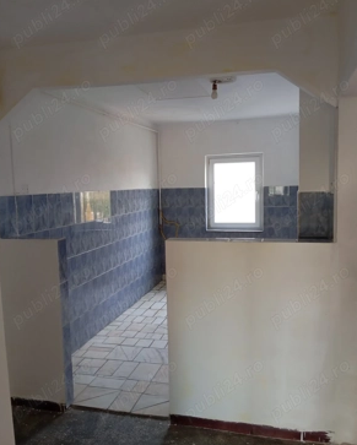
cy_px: 222
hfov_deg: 48.6
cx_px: 180
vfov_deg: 58.7
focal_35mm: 30
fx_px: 396
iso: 1294
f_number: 1.8
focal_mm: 4.22
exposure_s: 1/33.3
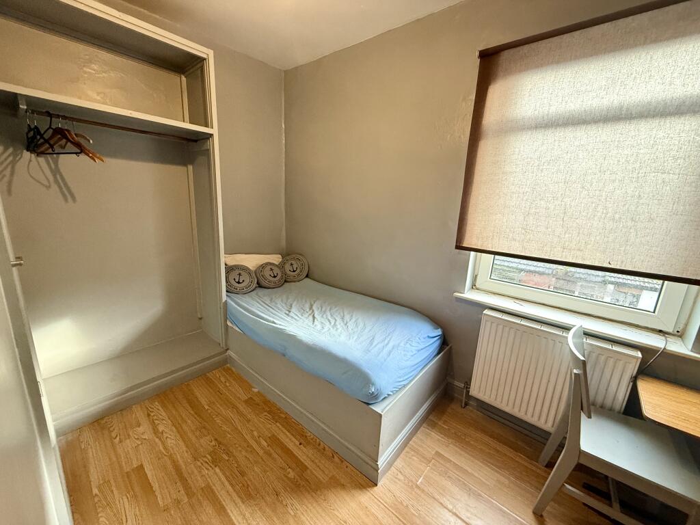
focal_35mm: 14
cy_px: 262
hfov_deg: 102.1
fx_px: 283
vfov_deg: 85.7
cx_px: 350
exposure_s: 1/50
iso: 400
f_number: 2.2
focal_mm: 2.22
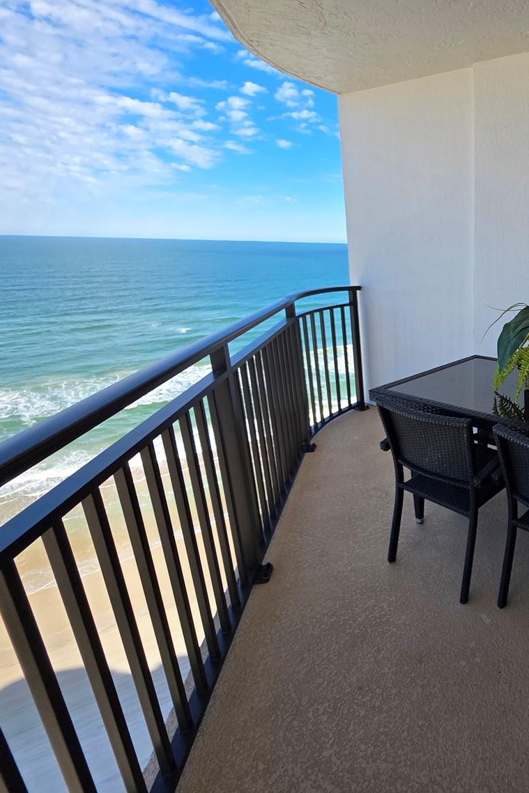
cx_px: 505
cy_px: 395
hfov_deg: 53.6
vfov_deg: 86.9
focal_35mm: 19
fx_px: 419
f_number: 1.9
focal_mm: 2.2
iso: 64
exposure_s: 1/2000
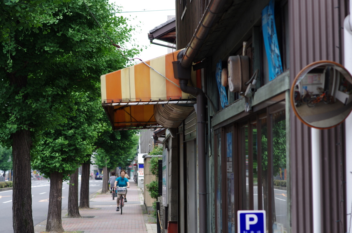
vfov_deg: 13.0
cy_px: 116
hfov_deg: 19.5
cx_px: 176
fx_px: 1024
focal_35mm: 105
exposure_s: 1/160
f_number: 5
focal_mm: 70
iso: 100
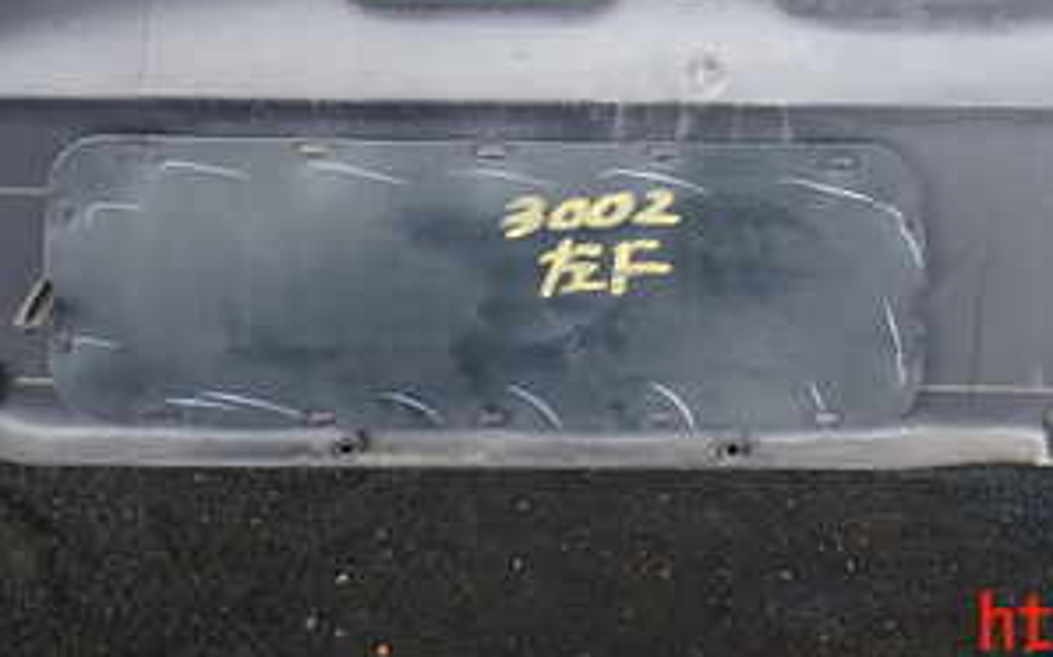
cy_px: -124
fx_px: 1836
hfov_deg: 31.7
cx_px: 717
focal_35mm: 64
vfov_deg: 19.2
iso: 100
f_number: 2.3
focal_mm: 5.4
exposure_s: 1/100
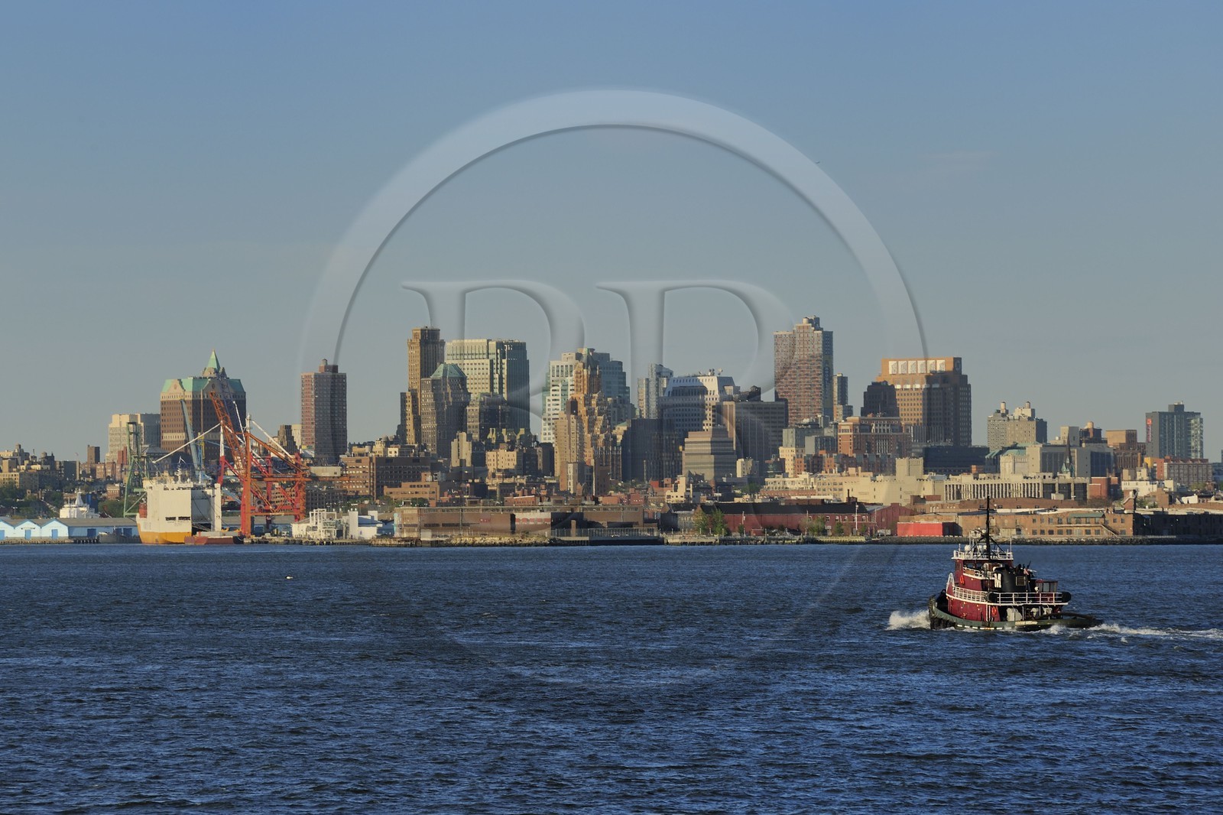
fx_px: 6793
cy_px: 408
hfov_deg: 10.3
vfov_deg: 6.9
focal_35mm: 200
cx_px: 612
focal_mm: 200
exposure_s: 1/200
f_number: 11
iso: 200
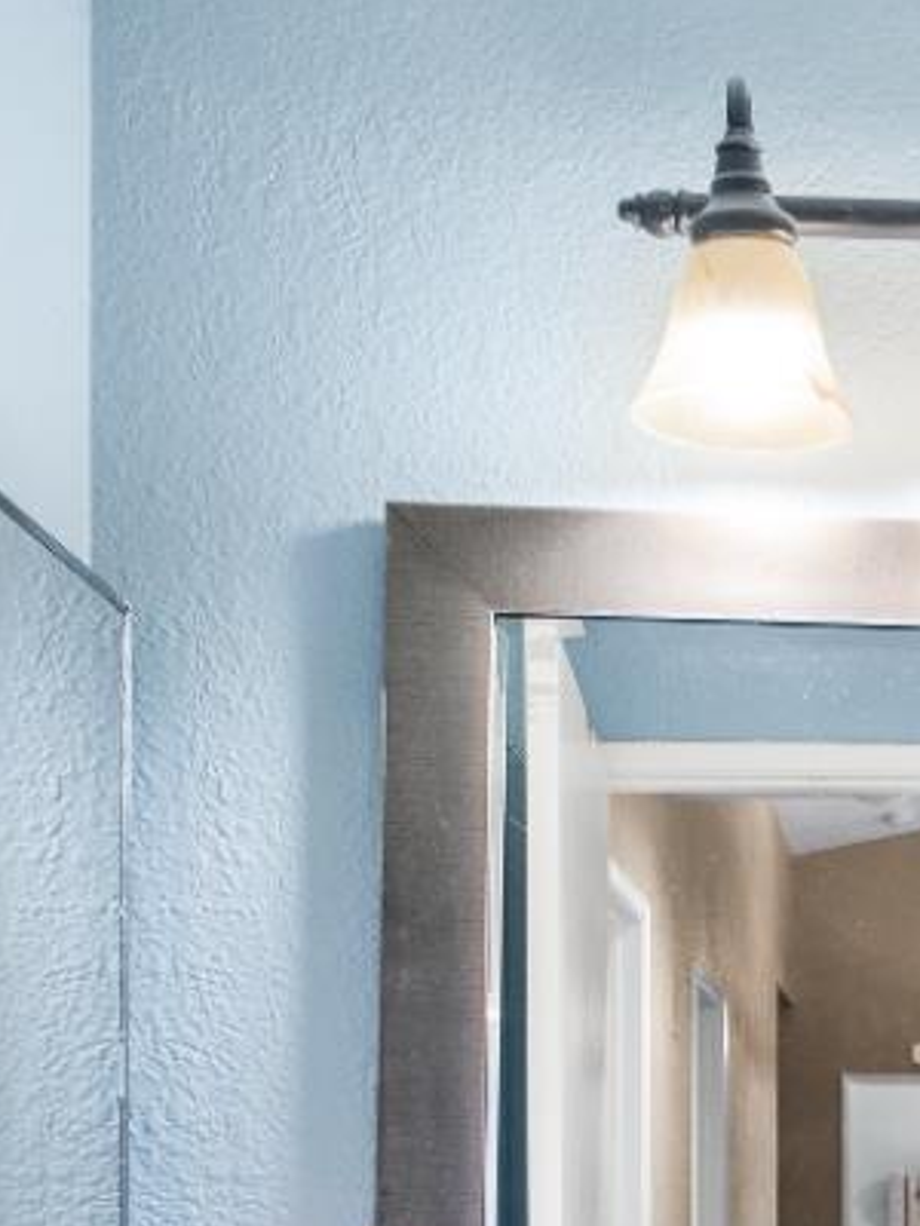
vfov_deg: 32.2
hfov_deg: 25.2
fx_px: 1914
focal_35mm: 54
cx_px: 994
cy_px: 1274
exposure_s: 1/13
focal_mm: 10
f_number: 5
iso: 160
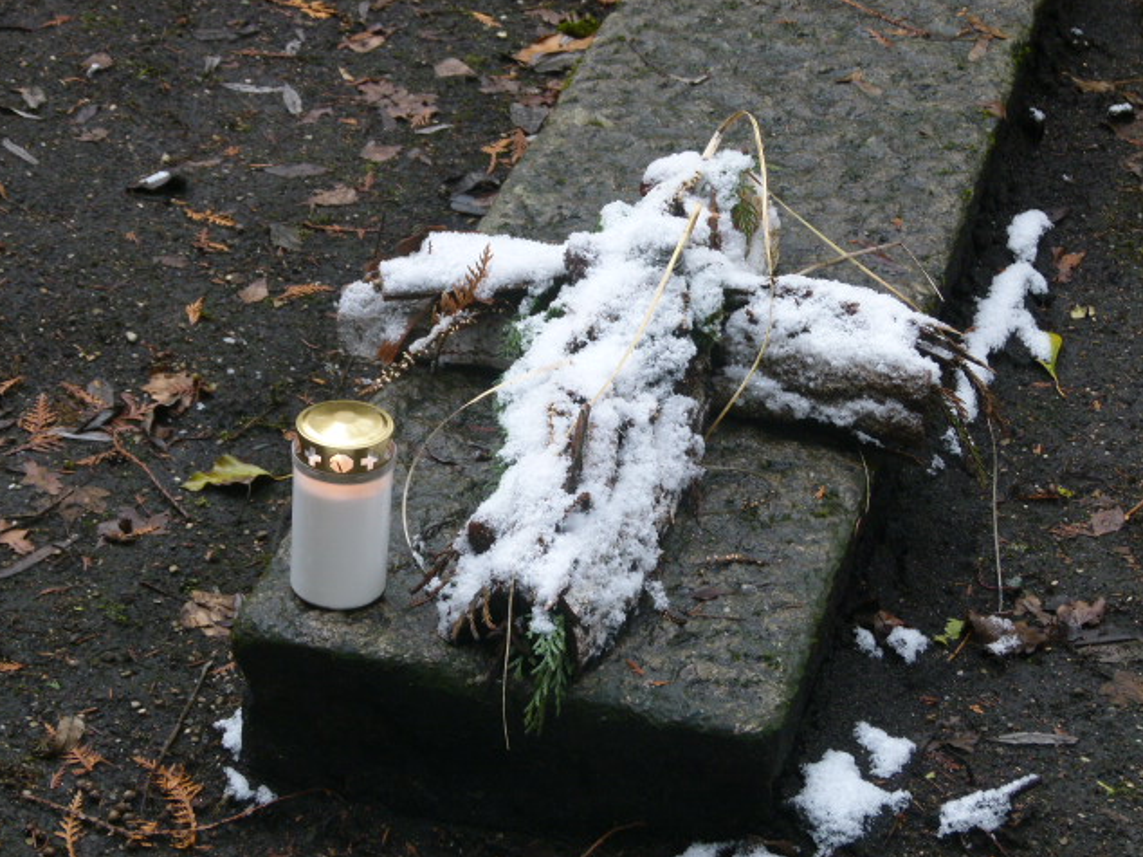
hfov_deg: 19.3
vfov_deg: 14.5
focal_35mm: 102
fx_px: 3367
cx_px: 568
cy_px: 428
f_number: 3.5
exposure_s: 1/60
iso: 100
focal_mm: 18.2
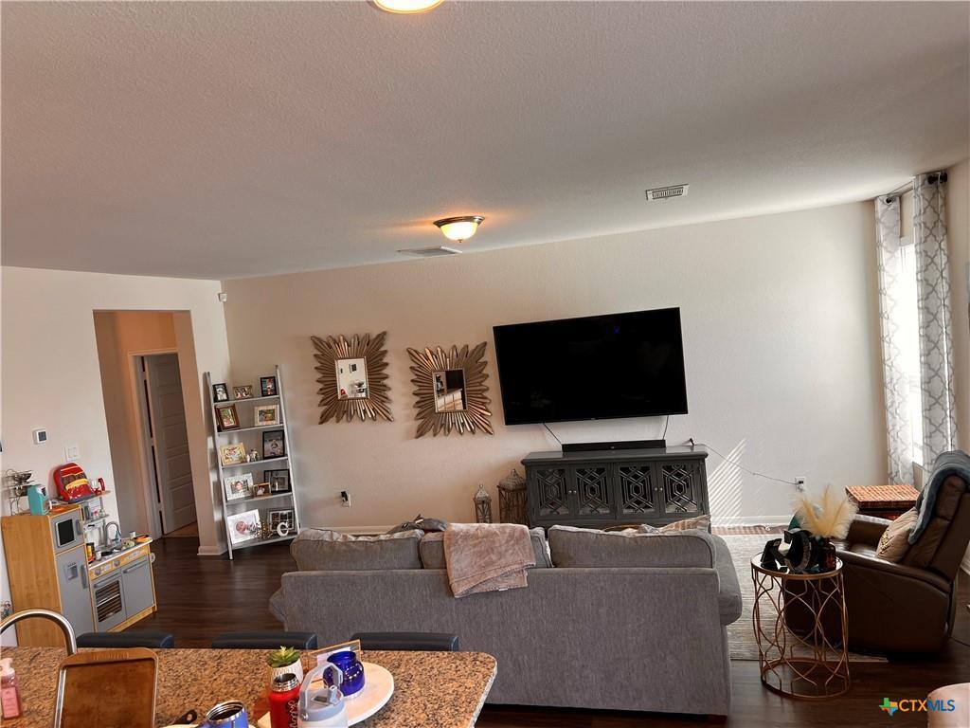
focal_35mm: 26
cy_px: 364
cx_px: 485
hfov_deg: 67.3
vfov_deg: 53.1
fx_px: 729
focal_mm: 5.7
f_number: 1.5
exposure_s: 1/120
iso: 50
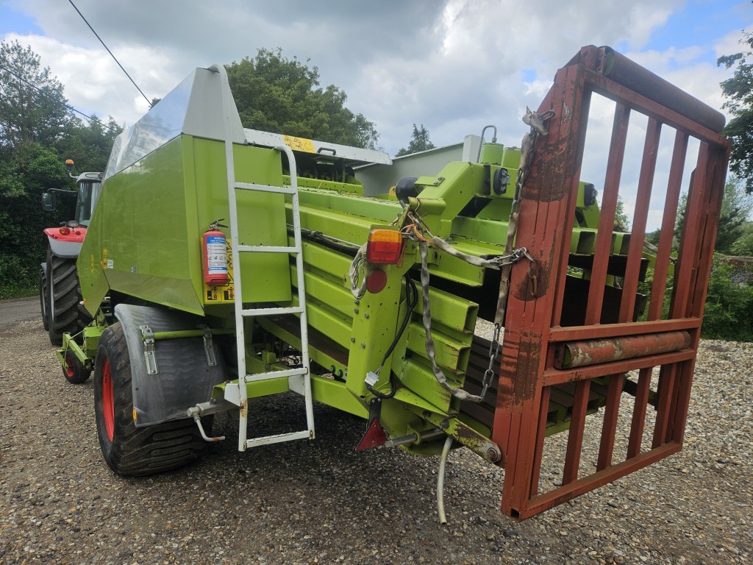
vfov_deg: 58.9
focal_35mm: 23
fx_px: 500
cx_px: 376
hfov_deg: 73.9
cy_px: 282
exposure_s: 1/707
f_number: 1.8
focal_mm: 5.4
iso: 25
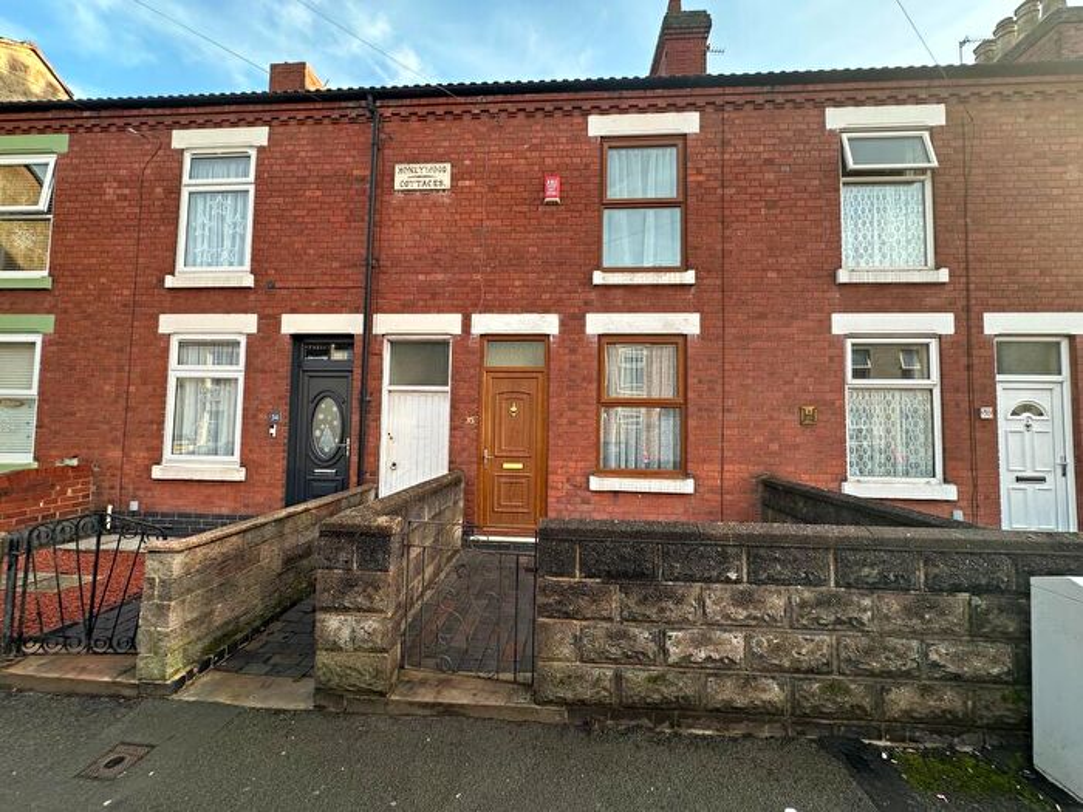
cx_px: 542
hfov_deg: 102.1
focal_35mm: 14
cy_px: 406
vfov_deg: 85.7
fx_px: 438
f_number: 2.2
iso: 40
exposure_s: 1/219
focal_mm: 2.22
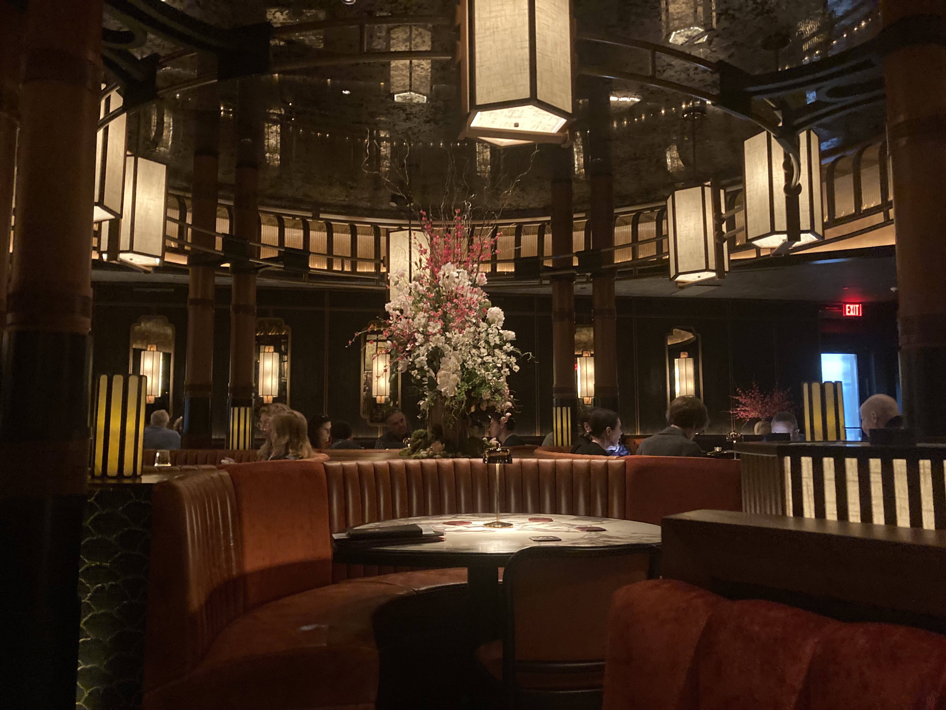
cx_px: 473
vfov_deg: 49.7
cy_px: 355
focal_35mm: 28
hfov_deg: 63.4
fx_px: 765
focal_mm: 3.99
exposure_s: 1/23
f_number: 1.8
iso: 640
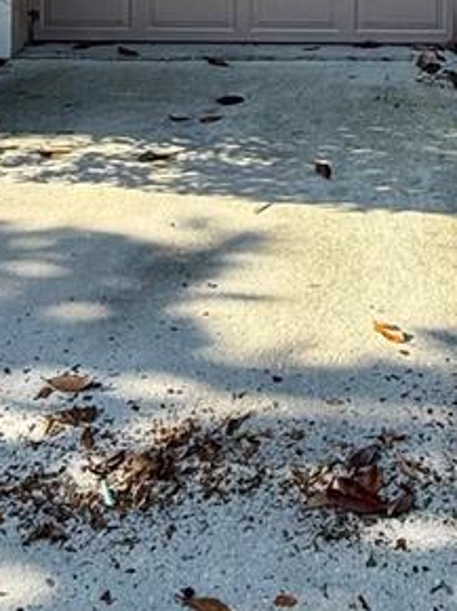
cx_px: 381
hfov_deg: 24.7
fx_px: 1022
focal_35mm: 58
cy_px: -206
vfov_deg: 27.2
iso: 50
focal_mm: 2.22
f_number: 2.2
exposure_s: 1/451
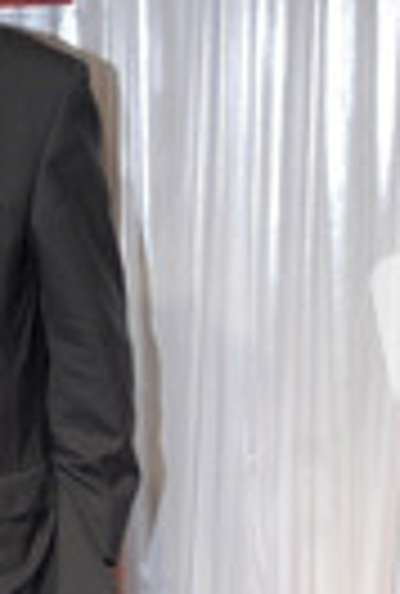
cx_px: -162
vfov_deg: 18.4
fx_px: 1802
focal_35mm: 109
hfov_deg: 12.2
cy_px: 526
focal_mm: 24
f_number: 6.3
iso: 640
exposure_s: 1/160
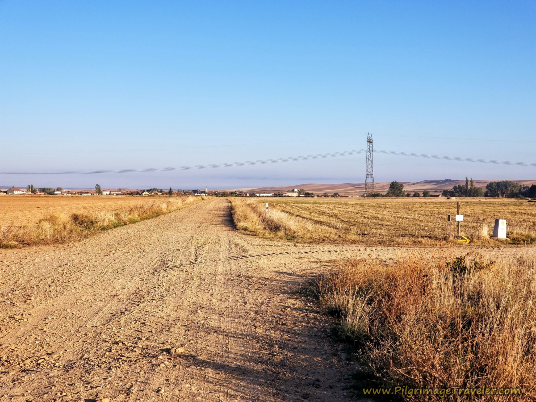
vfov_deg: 28.0
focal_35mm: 52
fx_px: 805
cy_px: 201
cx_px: 268
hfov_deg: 36.8
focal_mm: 6
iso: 25
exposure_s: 1/552
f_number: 2.4
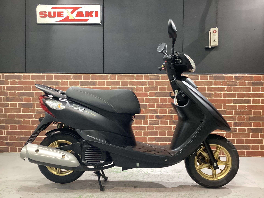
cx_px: 132
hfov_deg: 58.4
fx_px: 236
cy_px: 99
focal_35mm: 31
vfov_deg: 45.4
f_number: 2.4
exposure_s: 1/40
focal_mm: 3.3
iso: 400
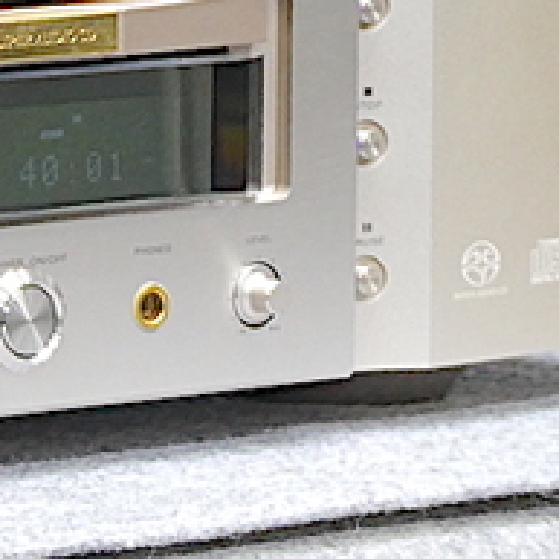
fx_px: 8496
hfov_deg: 3.7
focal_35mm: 465
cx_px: -594
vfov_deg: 3.8
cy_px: 194
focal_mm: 19
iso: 200
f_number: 5.1
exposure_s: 1/6
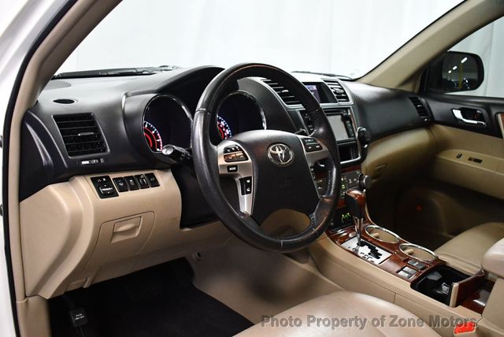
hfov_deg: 53.1
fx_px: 504
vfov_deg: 36.9
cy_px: 168
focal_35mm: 36
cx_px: 252
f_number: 3.5
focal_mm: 18
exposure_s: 1/125
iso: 3200
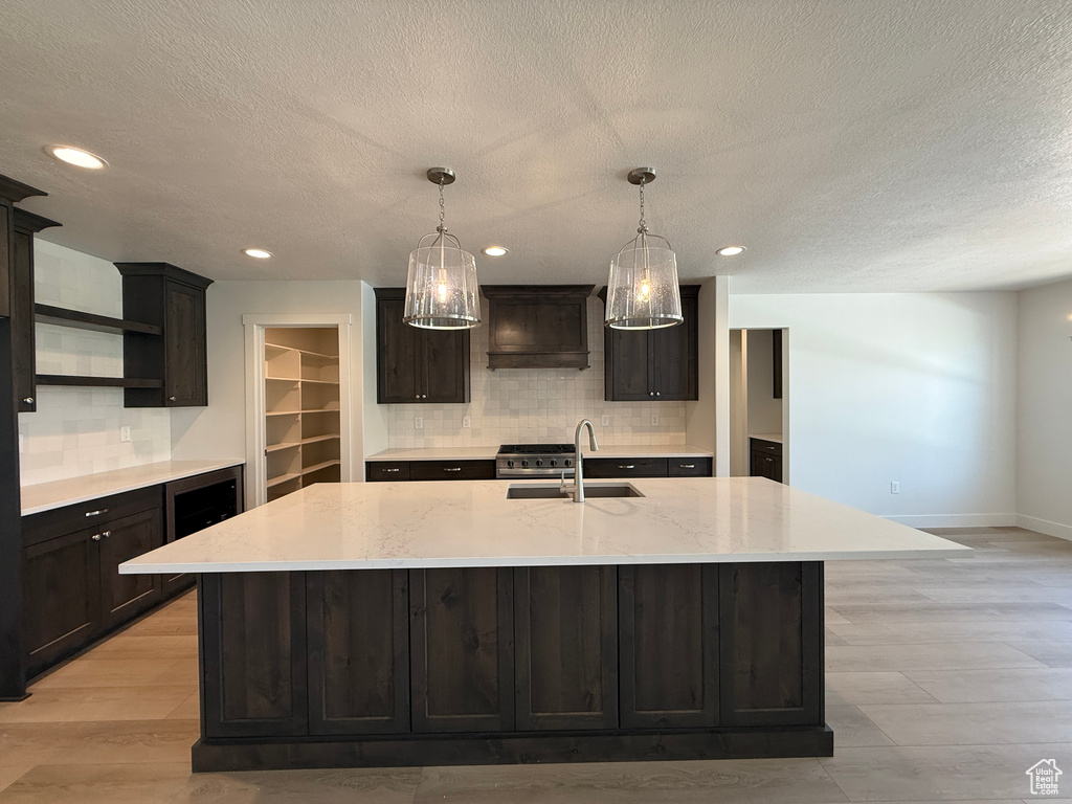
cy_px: 402
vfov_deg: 85.7
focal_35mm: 14
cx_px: 536
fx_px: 434
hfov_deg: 102.1
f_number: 2.2
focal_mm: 2.22
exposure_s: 1/120
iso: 160
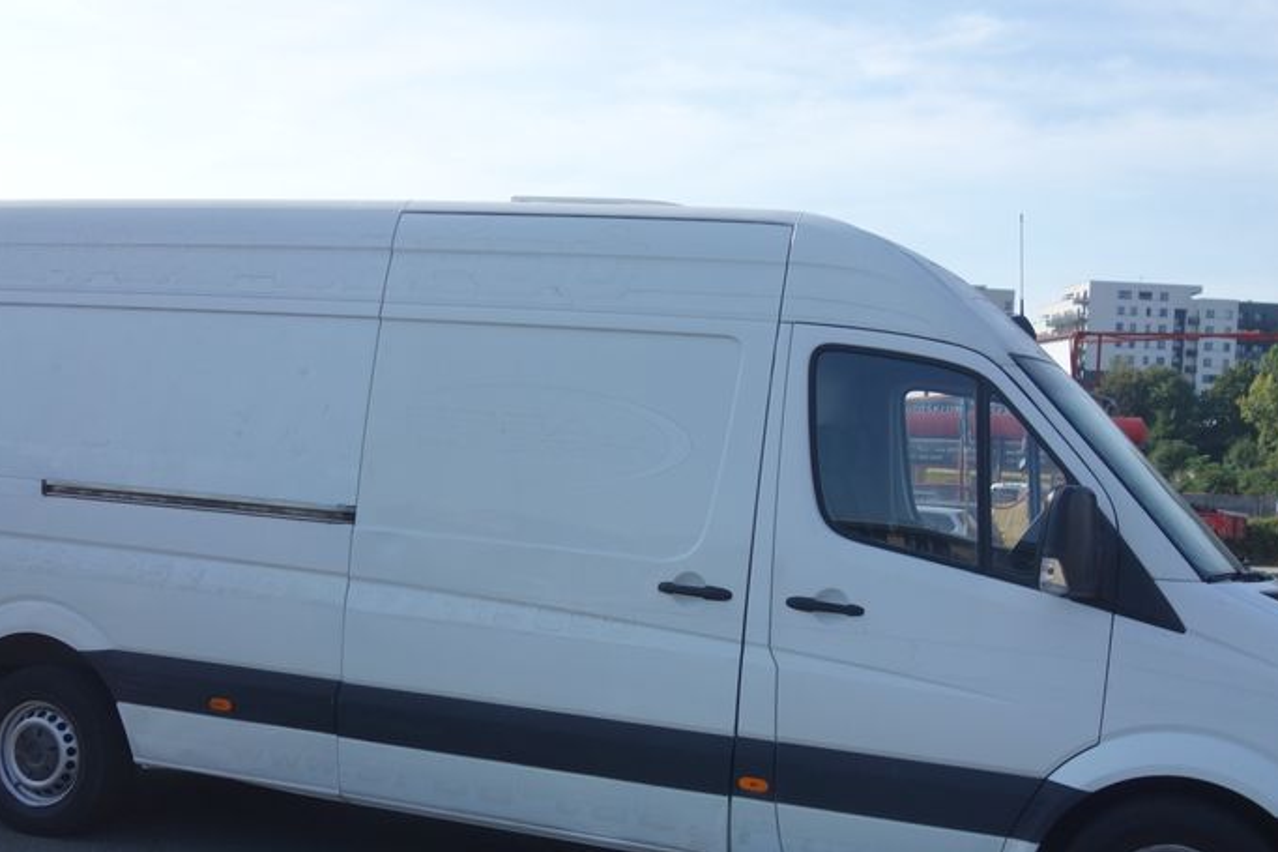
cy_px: 565
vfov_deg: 31.6
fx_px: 1491
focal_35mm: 42
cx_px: 616
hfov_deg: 46.4
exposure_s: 1/1600
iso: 125
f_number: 2.2
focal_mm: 10.4
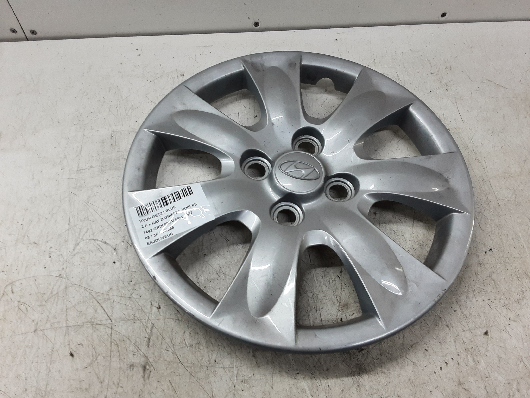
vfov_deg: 51.4
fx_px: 413
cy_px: 199
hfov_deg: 65.3
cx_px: 265
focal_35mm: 27
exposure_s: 1/50
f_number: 1.9
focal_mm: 2.91
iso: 64
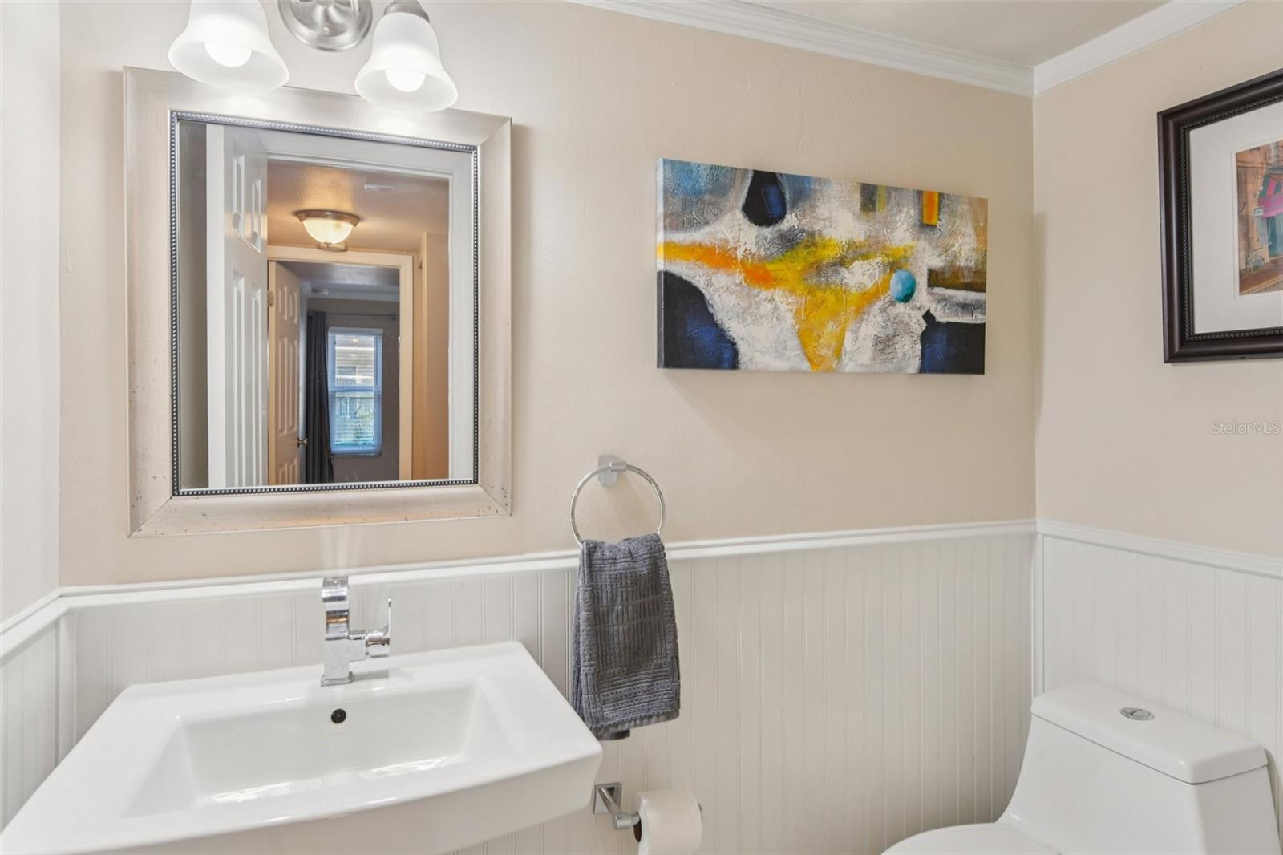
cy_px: 428
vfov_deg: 61.9
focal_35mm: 20
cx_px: 642
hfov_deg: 84.0
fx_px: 713
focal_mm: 20
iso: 400
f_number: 8
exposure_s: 1/15
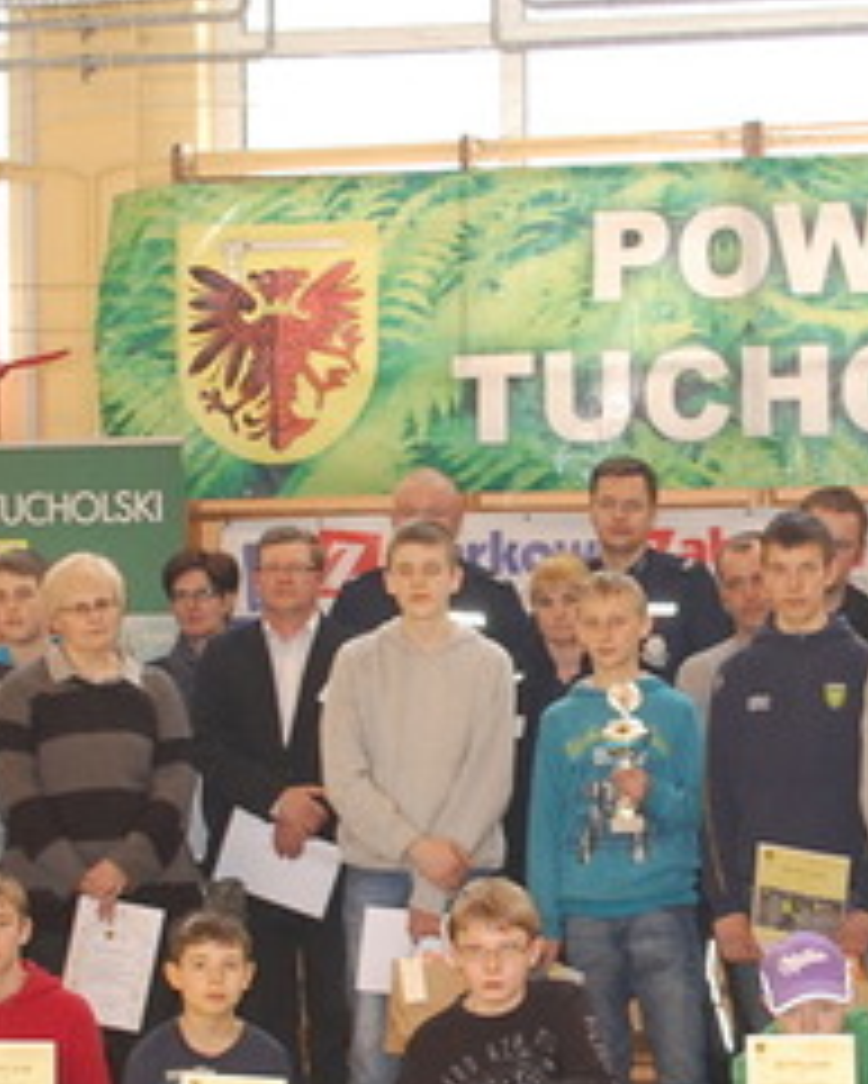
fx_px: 2920
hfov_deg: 16.8
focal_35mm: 91
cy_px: 650
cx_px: 634
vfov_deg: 21.0
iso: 400
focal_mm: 22
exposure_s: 1/60
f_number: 4
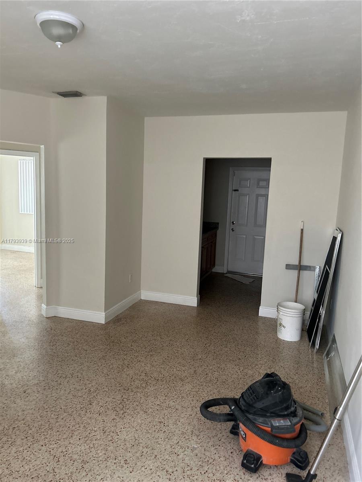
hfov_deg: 53.1
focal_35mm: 26
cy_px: 241
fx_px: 363
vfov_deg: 67.3
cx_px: 181
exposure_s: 1/60
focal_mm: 5.7
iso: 250
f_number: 1.5
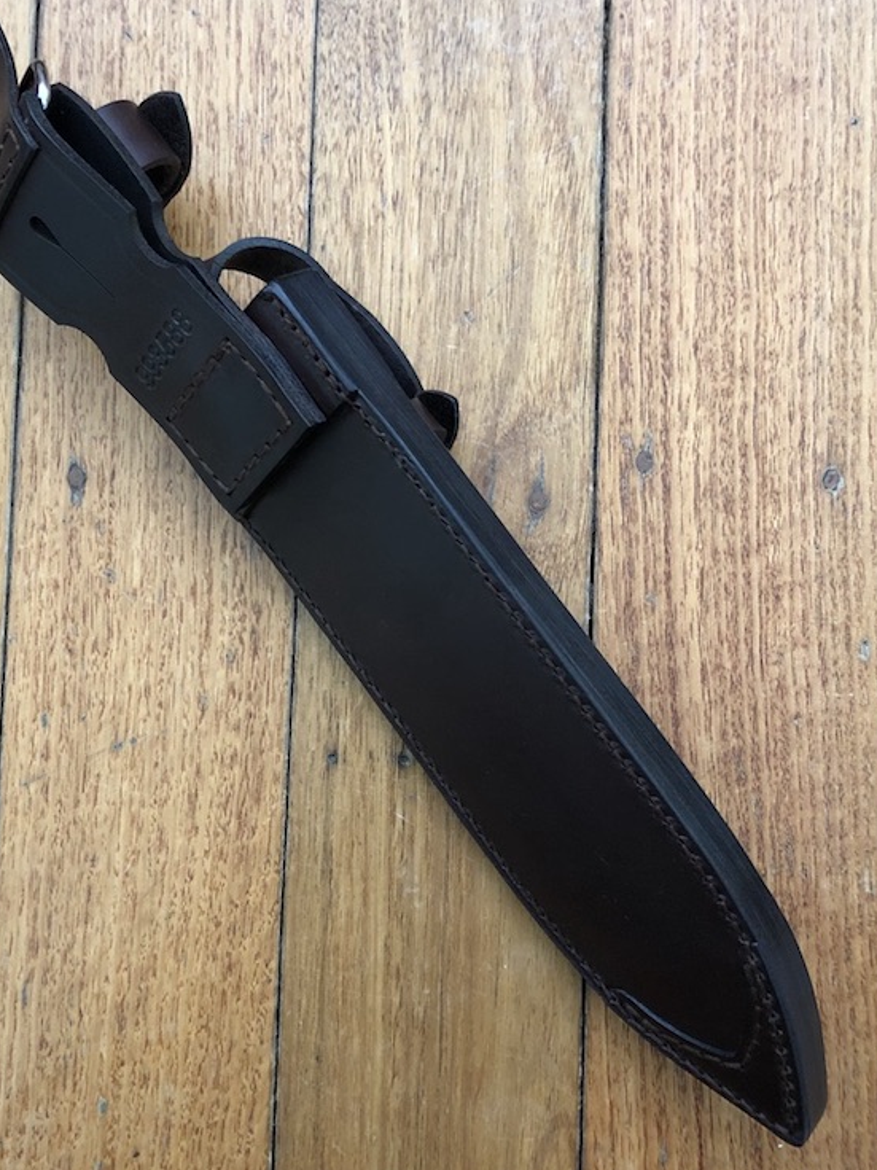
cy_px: 564
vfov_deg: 51.4
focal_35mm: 36
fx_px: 1216
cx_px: 421
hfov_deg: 39.6
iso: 80
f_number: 1.8
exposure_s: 1/15
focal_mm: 3.99
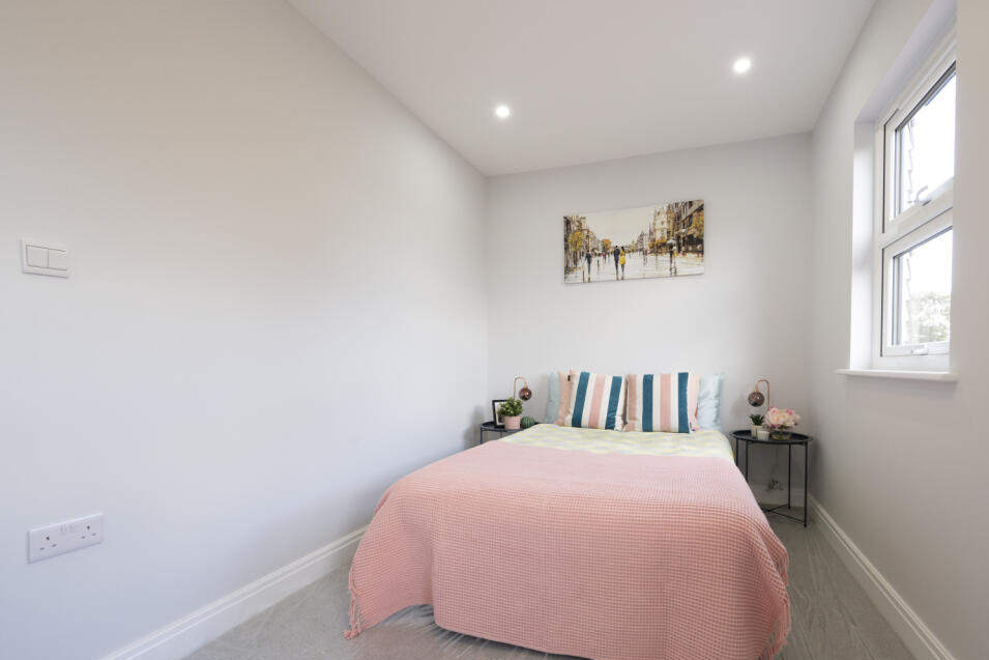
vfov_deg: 77.3
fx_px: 412
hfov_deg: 100.4
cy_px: 329
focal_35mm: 15
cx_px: 497
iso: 1000
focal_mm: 14
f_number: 8
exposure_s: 1/40
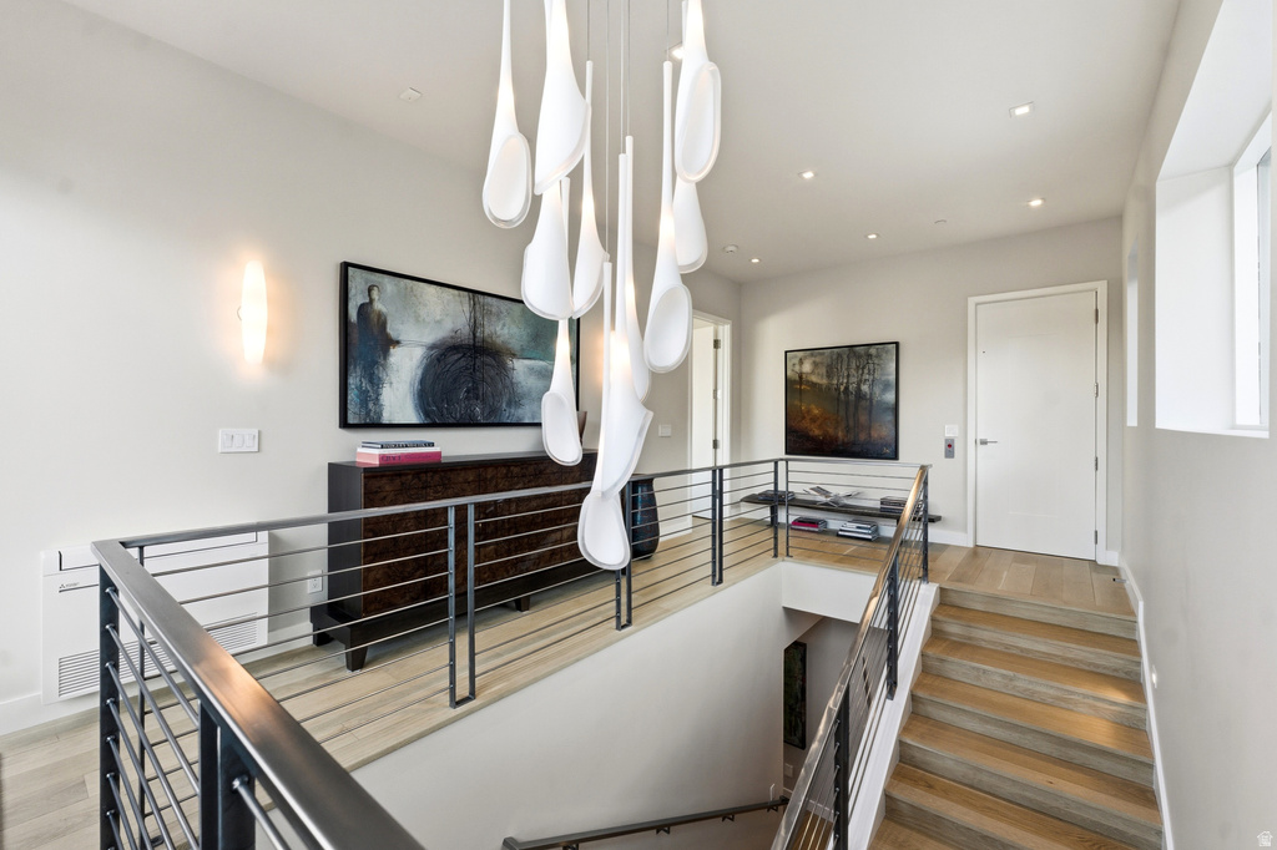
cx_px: 638
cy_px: 425
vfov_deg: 81.2
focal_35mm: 14
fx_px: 496
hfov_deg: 104.3
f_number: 6.3
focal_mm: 14
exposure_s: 1/3200
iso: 500
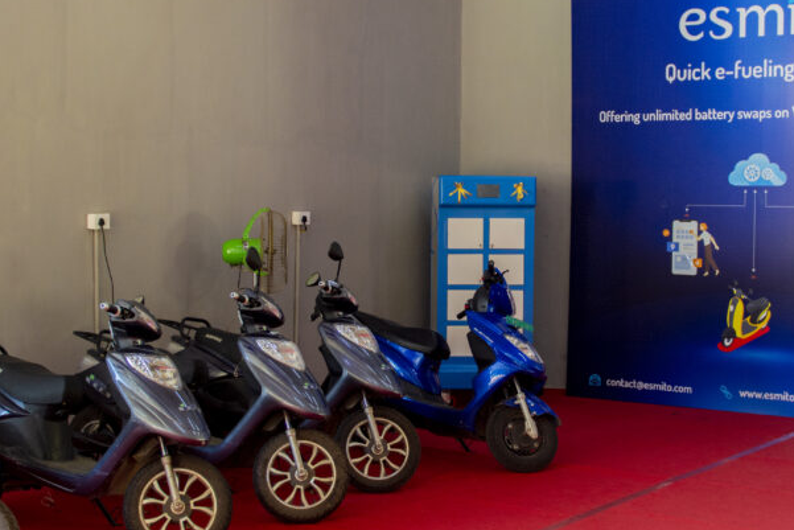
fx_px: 1412
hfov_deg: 31.4
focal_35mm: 64
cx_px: 429
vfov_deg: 21.2
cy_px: 241
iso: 250
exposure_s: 1/100
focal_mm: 24
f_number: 2.8
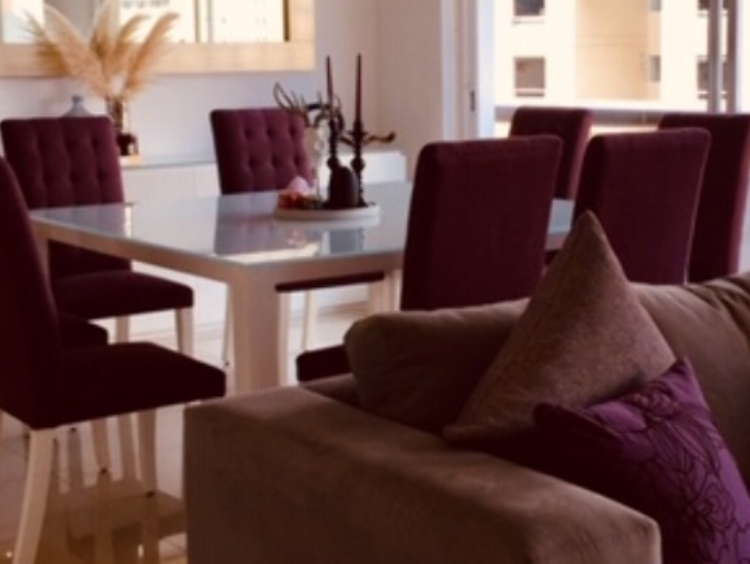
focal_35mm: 64
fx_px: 1388
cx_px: 449
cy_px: 221
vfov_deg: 22.9
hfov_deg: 30.2
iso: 32
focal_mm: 4.15
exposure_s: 1/151
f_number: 2.2
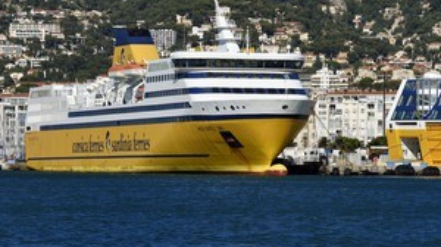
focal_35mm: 235
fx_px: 2745
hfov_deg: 9.2
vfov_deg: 5.1
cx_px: 281
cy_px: 50
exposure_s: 1/1000
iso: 400
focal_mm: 160
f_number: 14
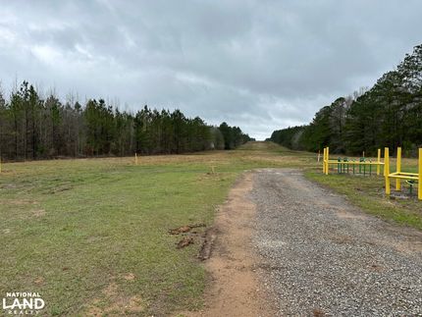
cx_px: 211
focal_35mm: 24
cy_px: 158
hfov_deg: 71.6
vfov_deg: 56.9
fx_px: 293
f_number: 1.78
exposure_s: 1/1562
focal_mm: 6.86
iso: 80
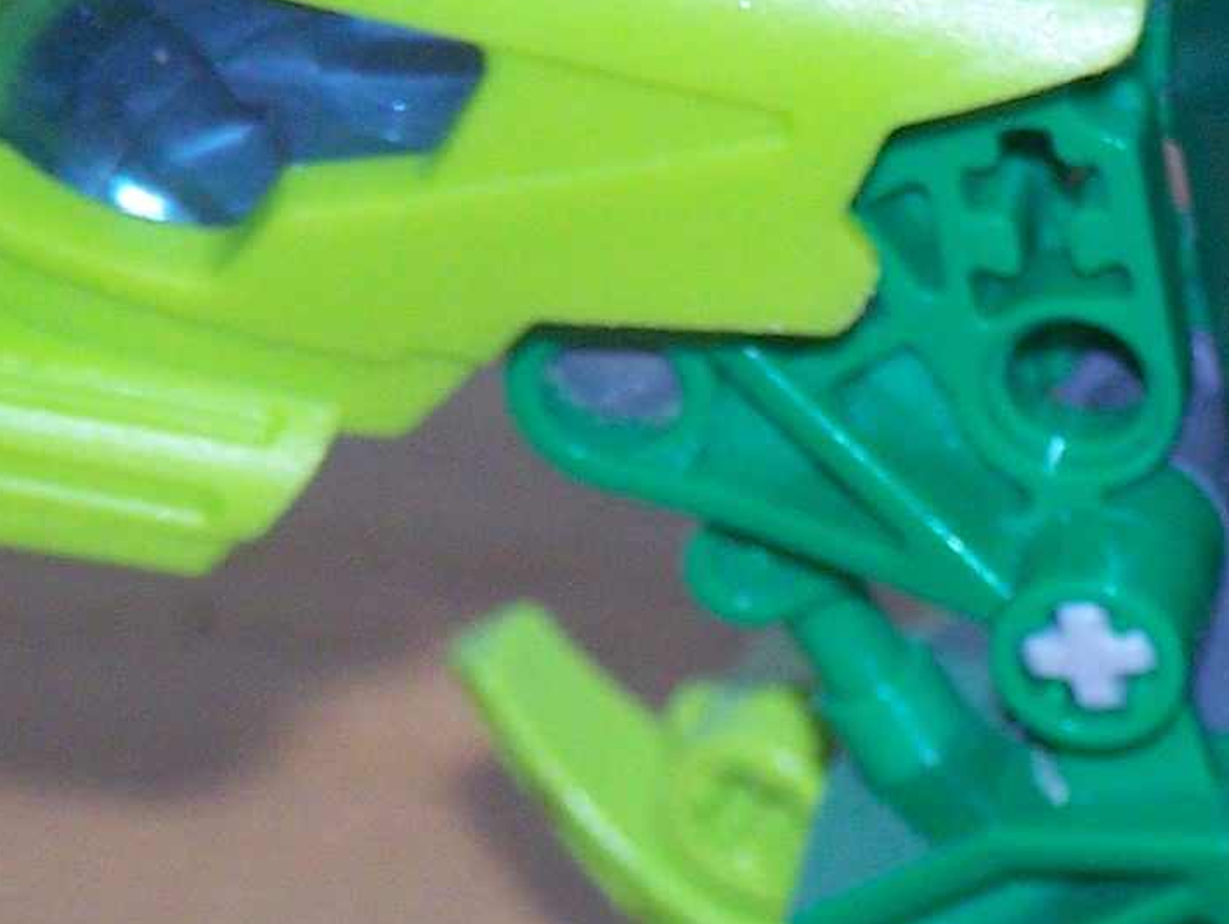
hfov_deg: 3.6
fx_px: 19721
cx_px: 1168
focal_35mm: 555
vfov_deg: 2.7
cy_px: 1456
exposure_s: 1/100
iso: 160
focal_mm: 23.1
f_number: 3.2
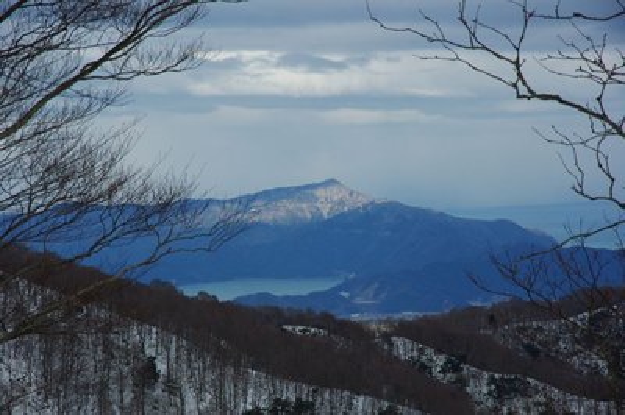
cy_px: 208
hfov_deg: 15.5
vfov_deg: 10.4
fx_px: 2290
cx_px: 312
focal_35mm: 132
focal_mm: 88
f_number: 10
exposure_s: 1/500
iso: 200
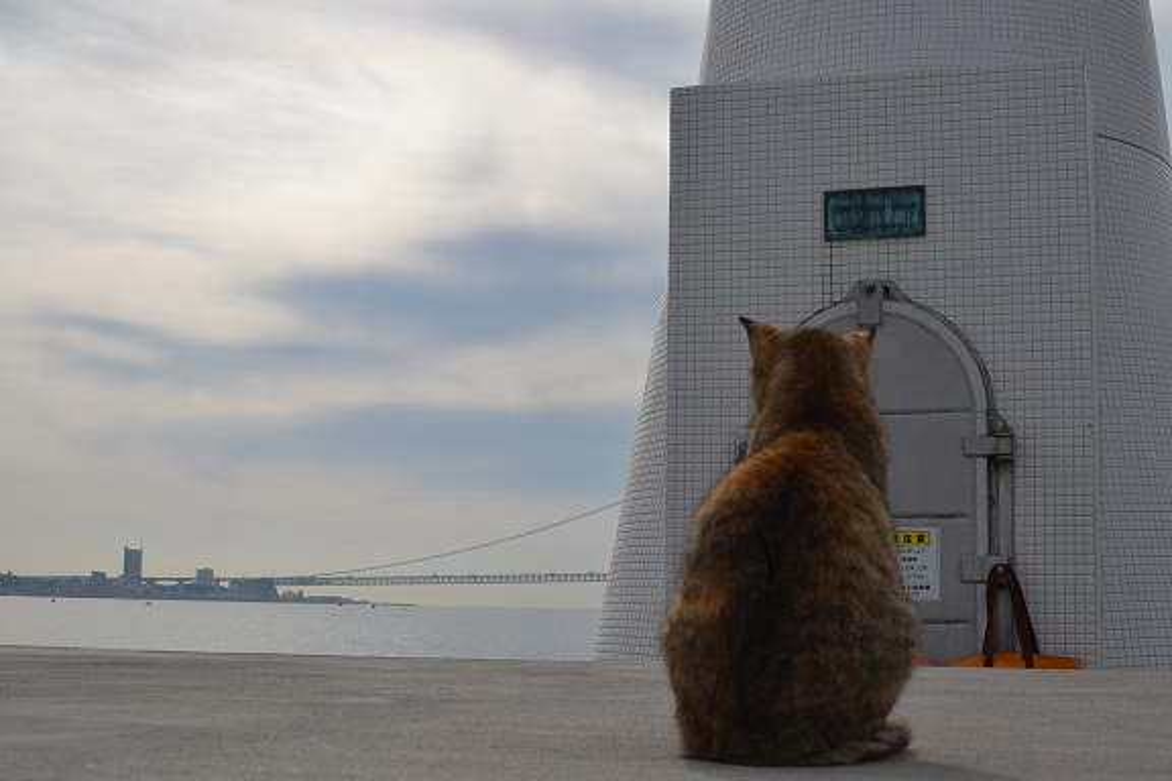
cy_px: 390
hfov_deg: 37.9
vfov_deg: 25.8
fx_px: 1709
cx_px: 586
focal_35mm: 52
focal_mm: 35
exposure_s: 1/320
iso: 100
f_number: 9
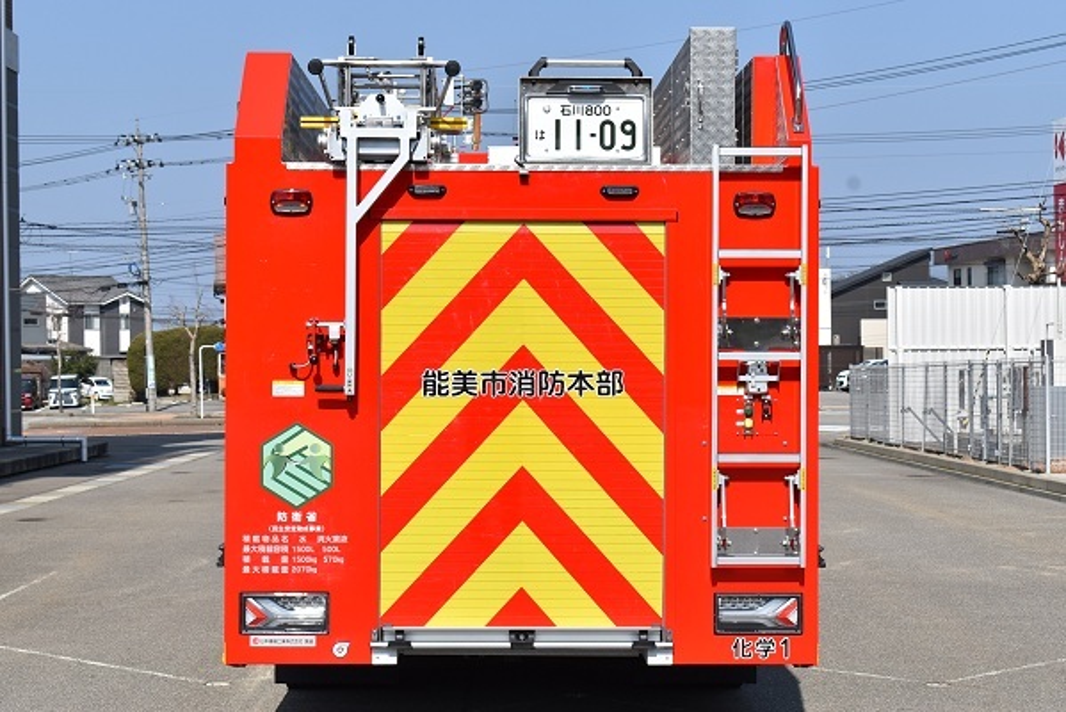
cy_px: 356
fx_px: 2133
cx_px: 533
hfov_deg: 28.1
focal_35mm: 72
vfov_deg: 18.9
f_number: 10
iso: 200
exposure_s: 1/400
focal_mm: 48
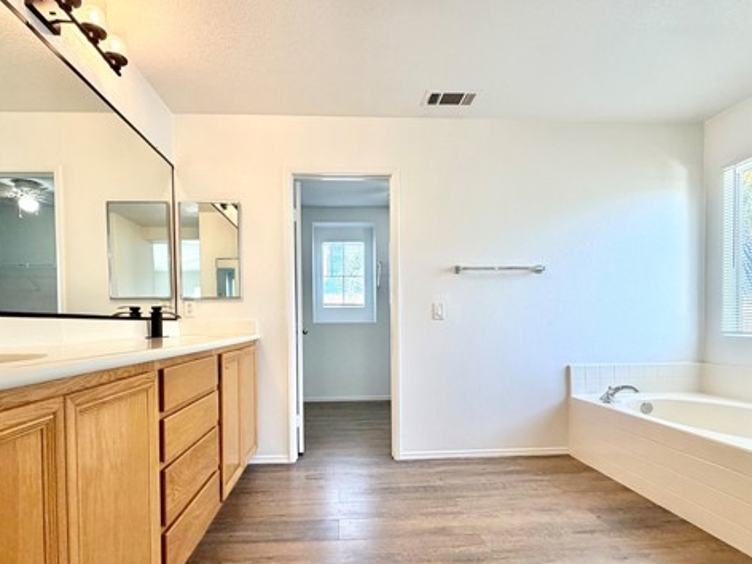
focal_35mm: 19
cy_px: 331
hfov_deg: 84.6
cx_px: 362
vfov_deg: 68.2
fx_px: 413
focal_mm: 2.22
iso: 125
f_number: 2.2
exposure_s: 1/120
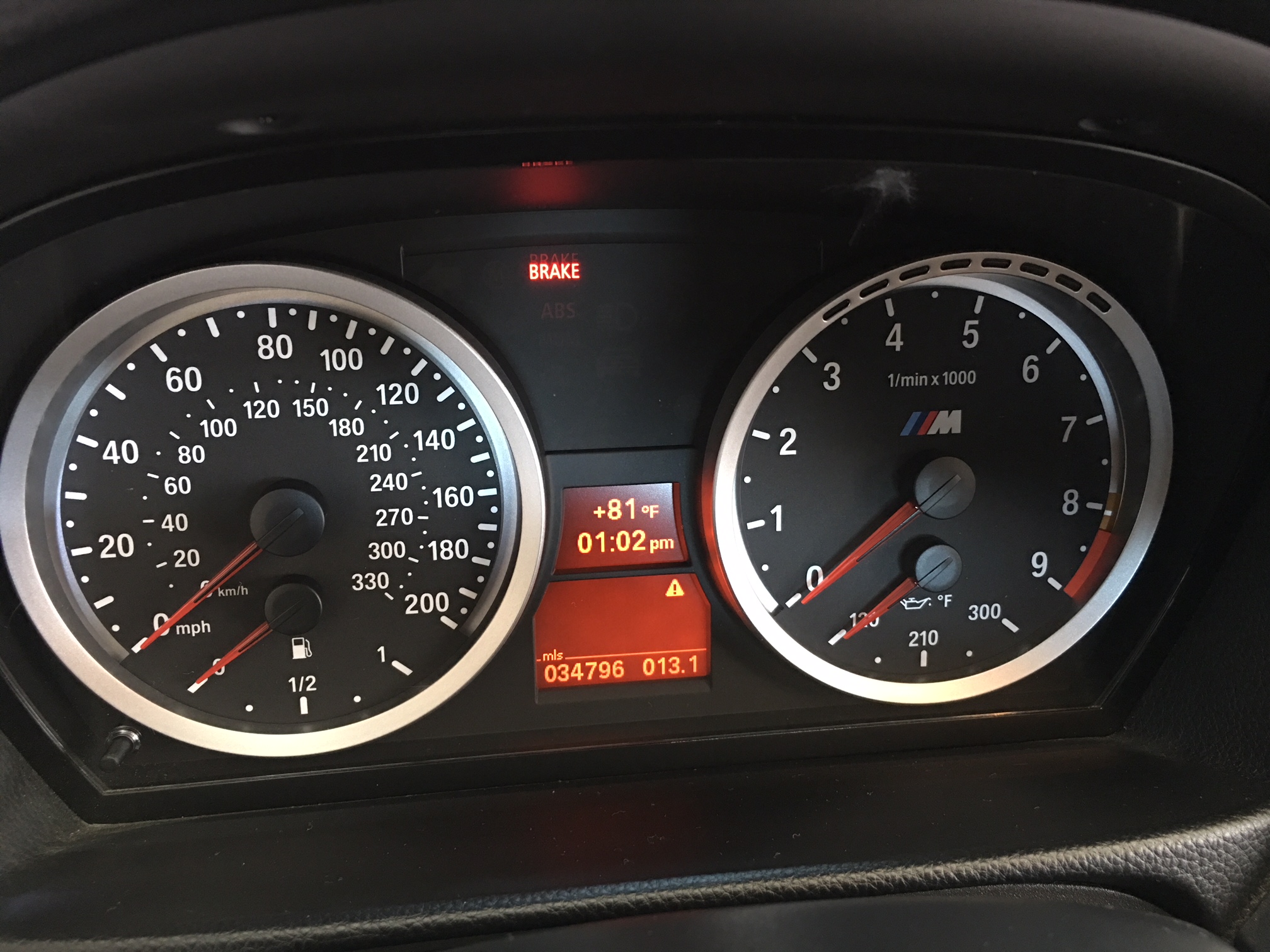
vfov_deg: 48.2
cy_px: 476
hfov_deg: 61.7
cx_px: 635
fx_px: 1064
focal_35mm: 29
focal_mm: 4.15
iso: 64
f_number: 2.2
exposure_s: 1/4
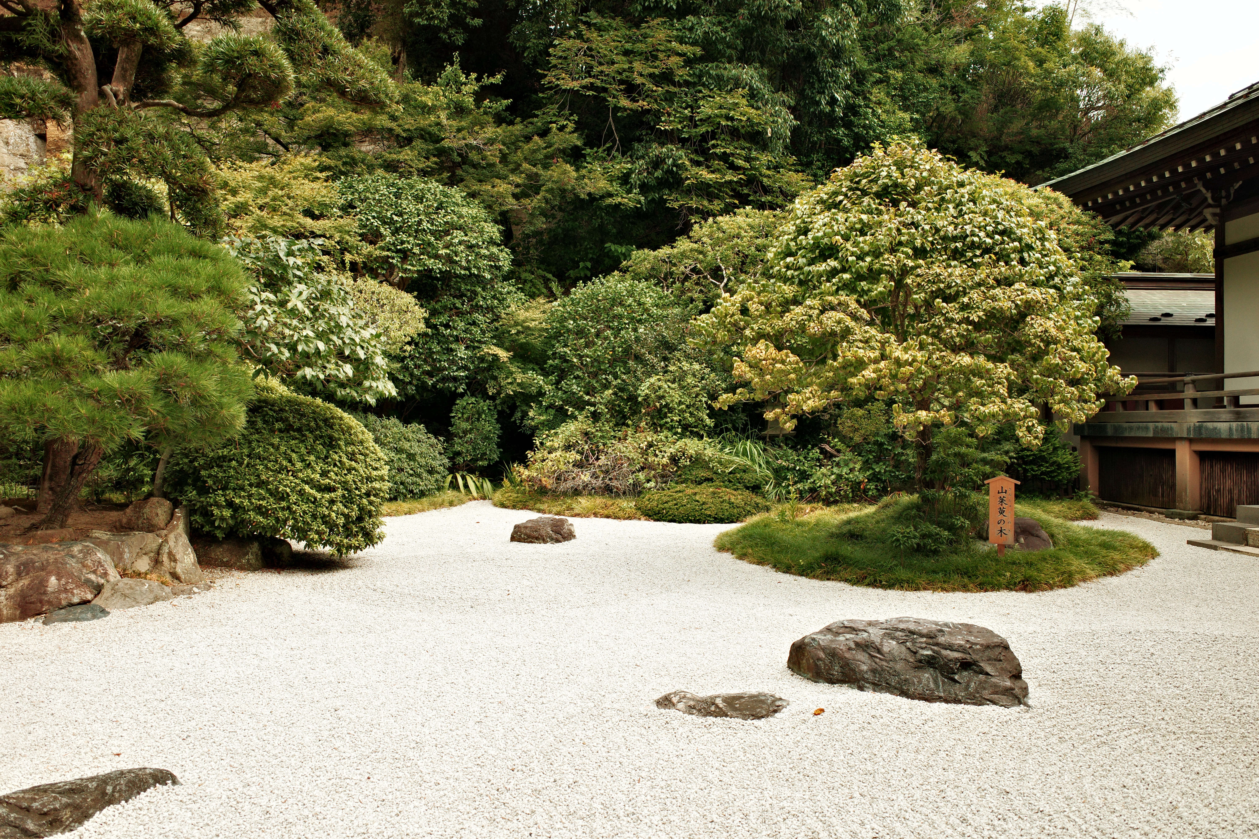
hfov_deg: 65.5
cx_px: 630
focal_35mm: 28
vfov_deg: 46.4
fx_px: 979
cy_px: 420
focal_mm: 18.3
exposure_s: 1/160
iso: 200
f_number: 3.2
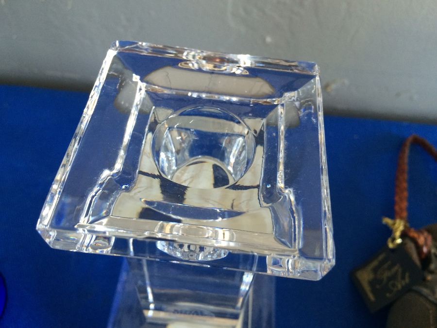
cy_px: 164
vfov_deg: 48.2
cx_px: 218
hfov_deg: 61.7
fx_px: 366
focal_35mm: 29
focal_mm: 4.15
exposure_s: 1/30
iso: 100
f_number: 2.2
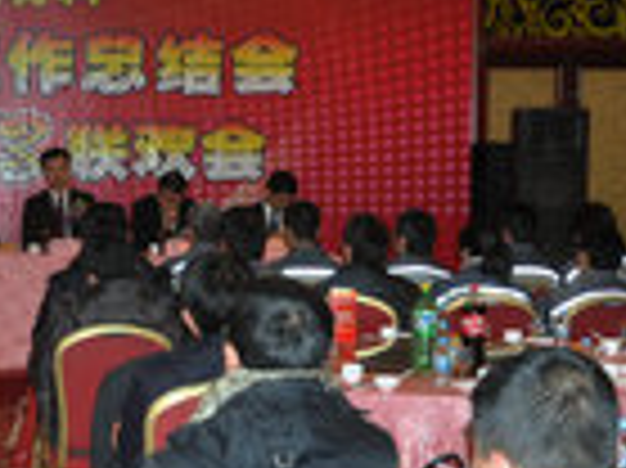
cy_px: 342
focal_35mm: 109
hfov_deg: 17.7
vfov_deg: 13.6
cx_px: 0
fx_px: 1965
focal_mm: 21
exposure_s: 1/80
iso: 640
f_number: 4.5
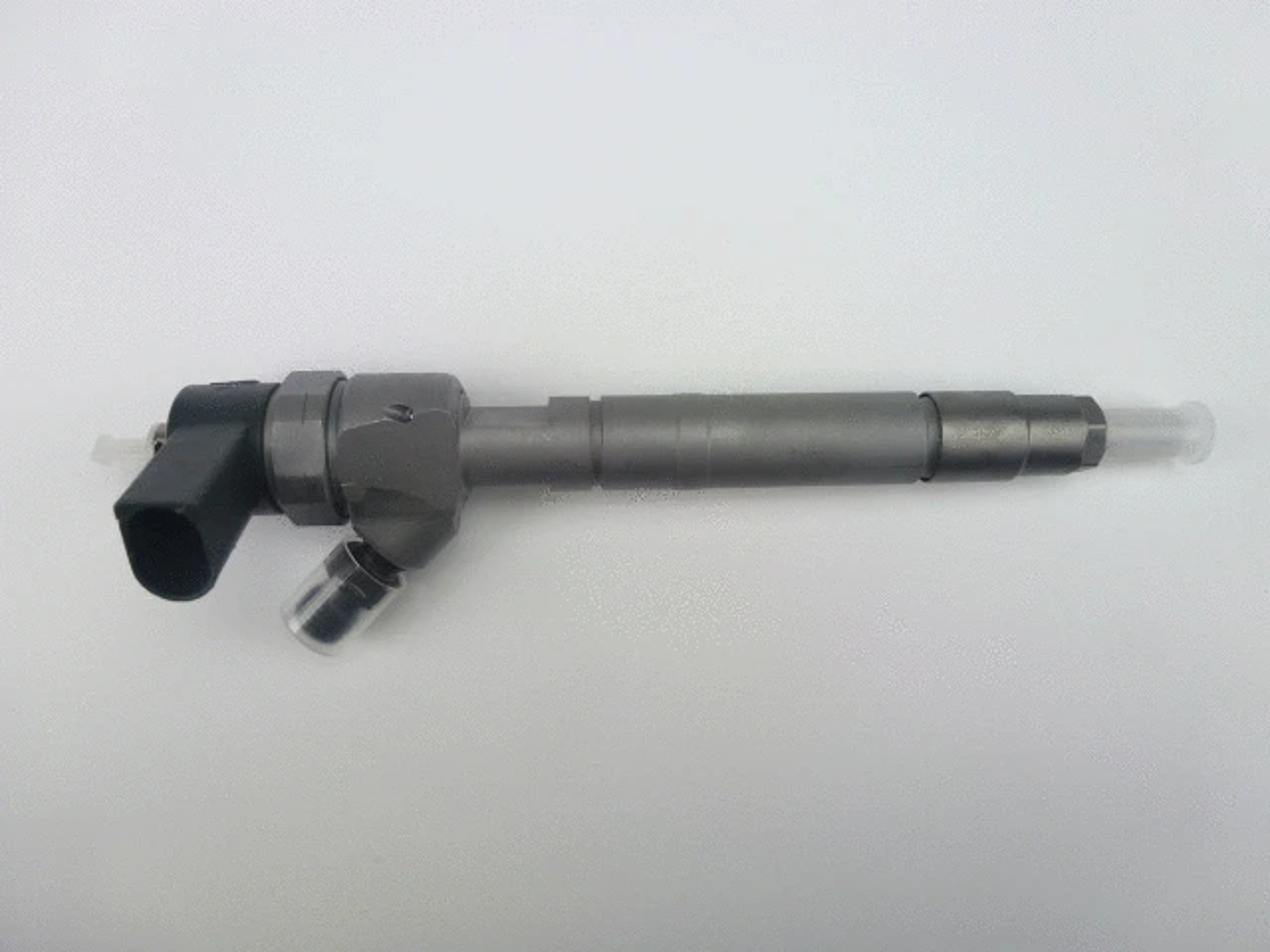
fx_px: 881
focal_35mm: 24
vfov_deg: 56.8
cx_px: 635
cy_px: 476
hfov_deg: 71.6
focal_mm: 4.3
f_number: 3.3
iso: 100
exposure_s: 1/60
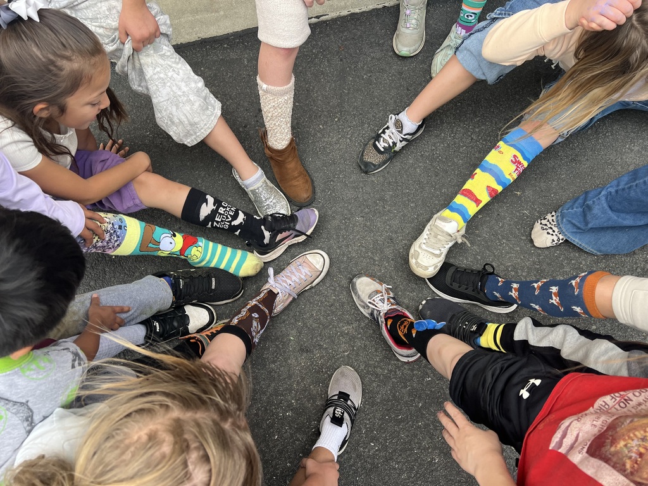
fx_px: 487
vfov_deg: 53.1
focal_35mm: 26
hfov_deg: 67.3
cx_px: 324
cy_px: 243
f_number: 1.5
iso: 50
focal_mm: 5.7
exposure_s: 1/380
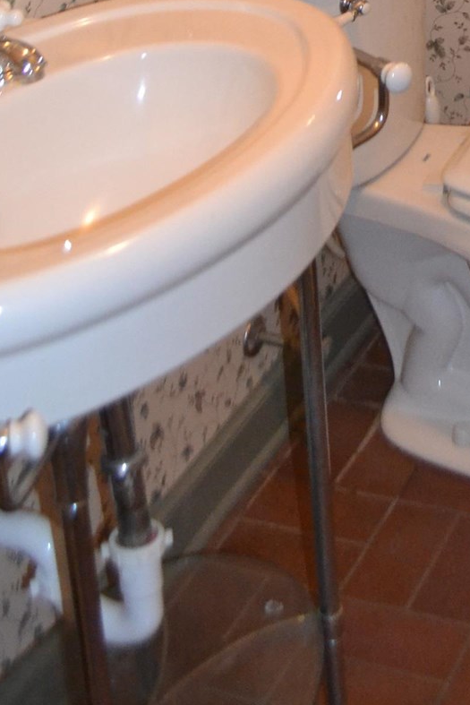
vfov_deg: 22.1
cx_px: 537
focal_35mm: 79
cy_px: -297
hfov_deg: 16.7
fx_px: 1546
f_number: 3.5
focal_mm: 18
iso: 1800
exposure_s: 1/60
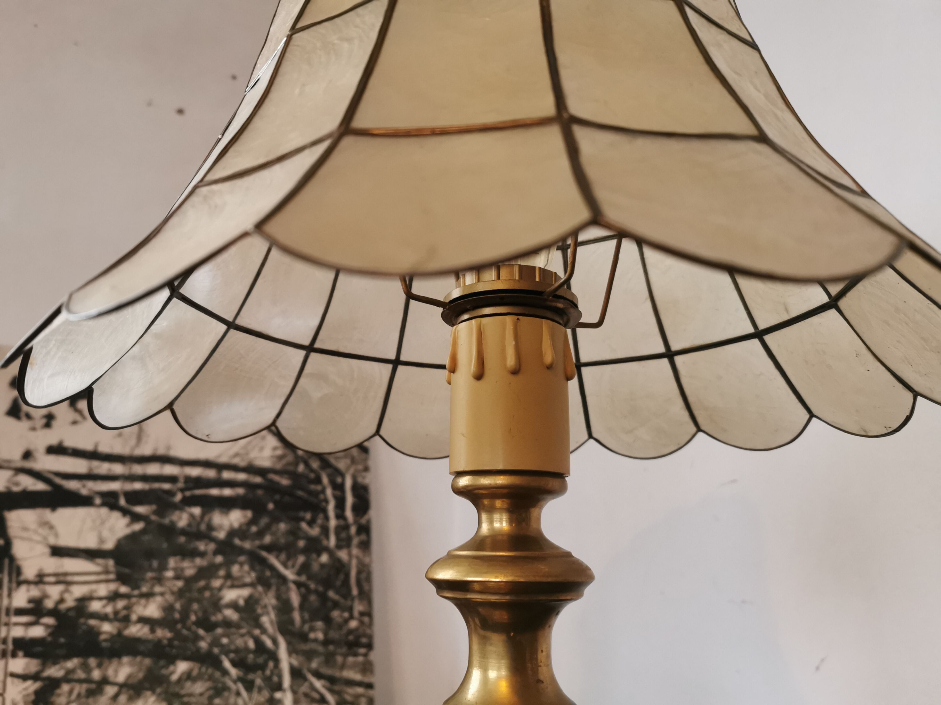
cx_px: 470
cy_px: 352
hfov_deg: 65.3
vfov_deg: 51.4
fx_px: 734
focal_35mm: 27
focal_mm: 5.56
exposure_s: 1/40
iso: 400
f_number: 1.6
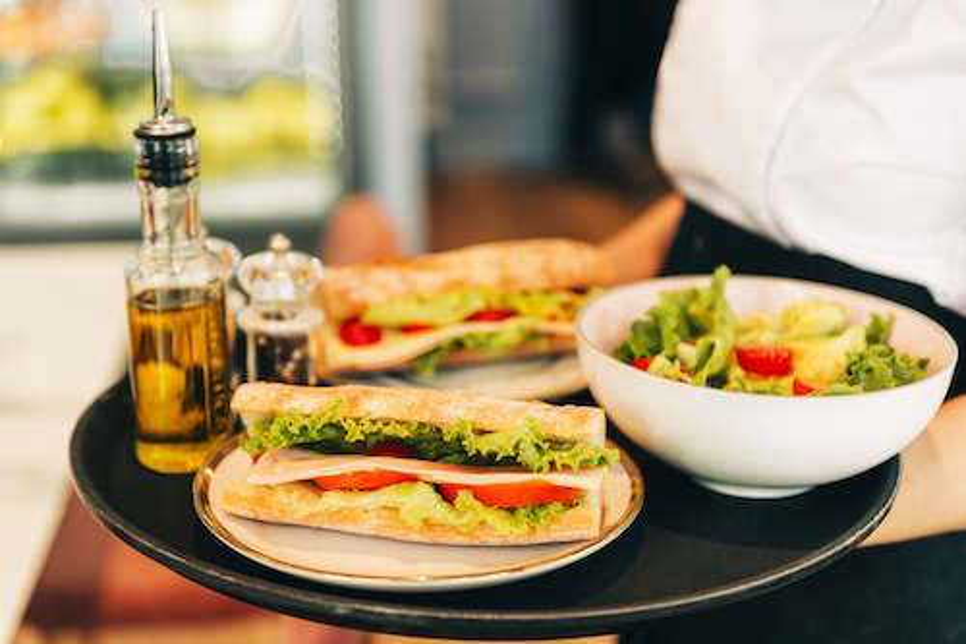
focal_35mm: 60
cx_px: 483
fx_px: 1609
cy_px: 322
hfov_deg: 33.4
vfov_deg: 22.6
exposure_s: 1/250
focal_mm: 60
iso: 400
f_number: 2.8
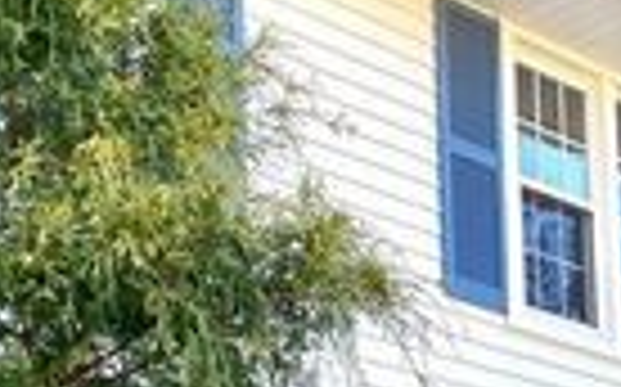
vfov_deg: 12.0
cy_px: 700
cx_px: 711
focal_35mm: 100
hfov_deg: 19.8
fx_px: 1691
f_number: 1.8
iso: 32
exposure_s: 1/431
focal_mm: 4.25
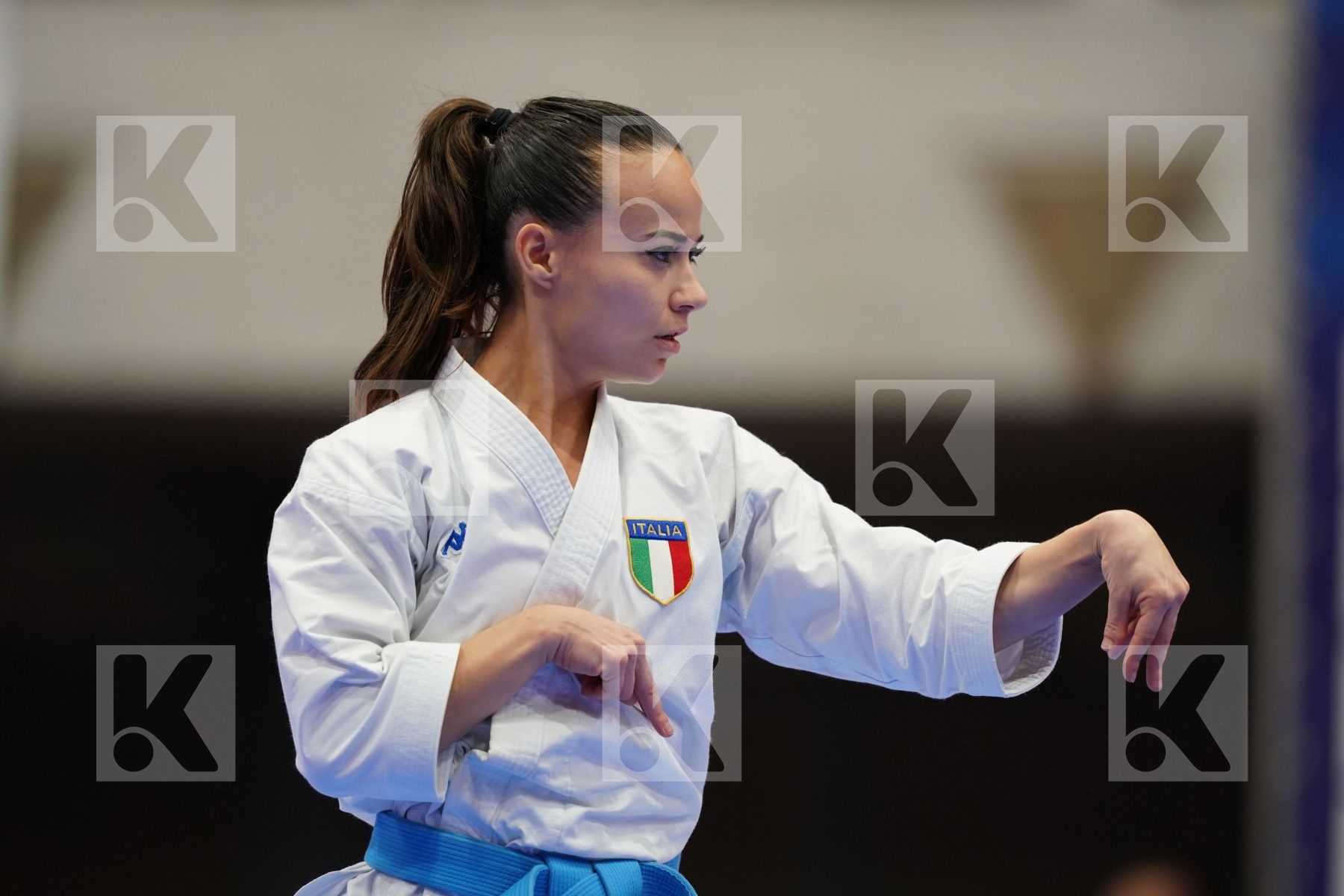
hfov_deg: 5.2
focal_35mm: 400
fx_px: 14932
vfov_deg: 3.4
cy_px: 448
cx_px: 672
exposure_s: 1/500
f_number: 2.8
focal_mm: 400
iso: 2000
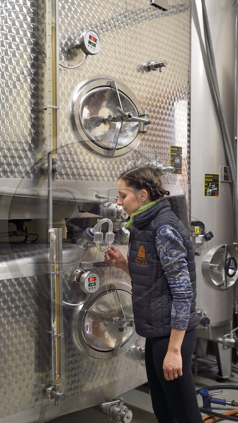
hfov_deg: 24.4
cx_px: 93
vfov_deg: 42.1
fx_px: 550
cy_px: 226
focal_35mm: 49
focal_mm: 40
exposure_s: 1/30
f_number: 4
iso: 1600
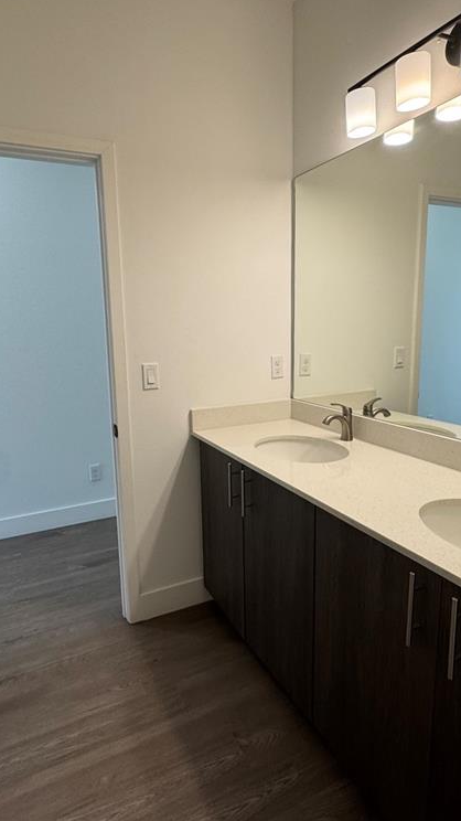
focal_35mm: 21
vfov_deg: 83.8
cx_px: 206
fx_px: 457
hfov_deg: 53.4
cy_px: 398
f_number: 2.2
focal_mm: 2.22
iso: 80
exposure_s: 1/120
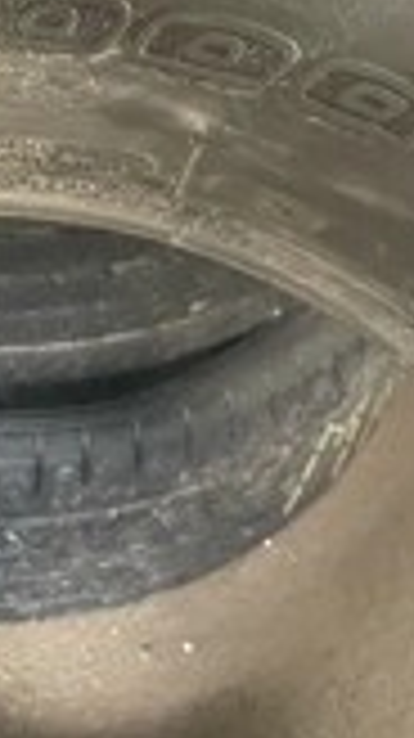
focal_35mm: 69
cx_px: 108
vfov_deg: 29.2
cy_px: 63
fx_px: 1349
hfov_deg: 17.4
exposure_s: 1/30
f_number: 1.6
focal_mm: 4.2
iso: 640
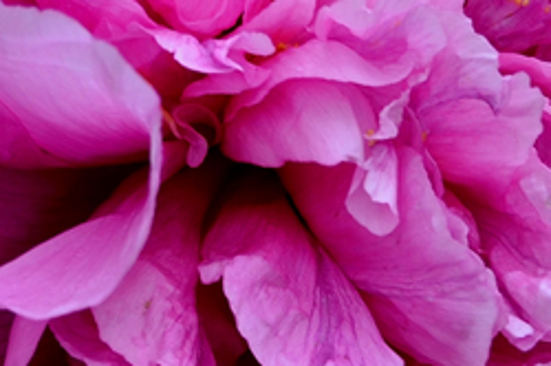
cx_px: 491
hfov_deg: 1.0
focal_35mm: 2100
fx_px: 32100
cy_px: 110
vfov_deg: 0.7
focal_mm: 350
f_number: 8
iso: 100
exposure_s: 1/320
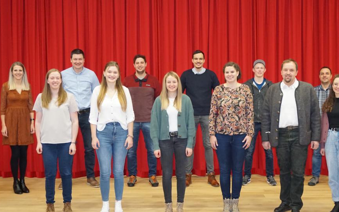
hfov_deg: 37.0
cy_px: 112
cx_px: 200
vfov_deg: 23.7
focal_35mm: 55
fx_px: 505
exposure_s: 1/125
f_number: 4.5
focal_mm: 27
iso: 3200
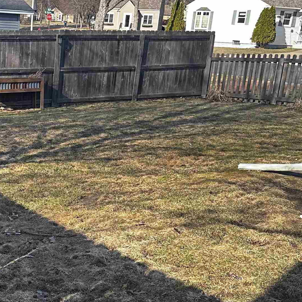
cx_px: 2
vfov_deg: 28.0
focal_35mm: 60
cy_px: 241
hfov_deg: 27.1
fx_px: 592
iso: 80
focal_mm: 6.86
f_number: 1.78
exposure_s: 1/1009
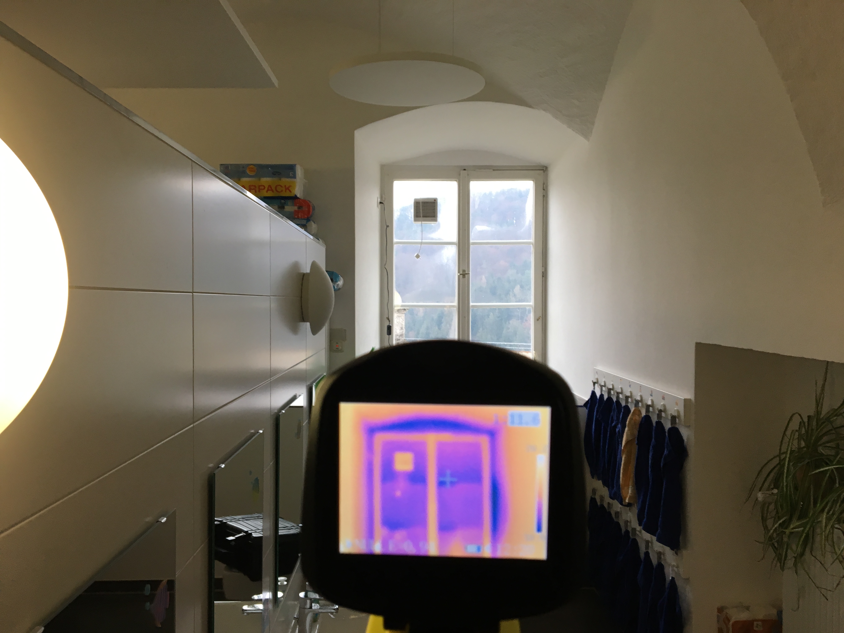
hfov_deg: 61.7
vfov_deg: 48.2
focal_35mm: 29
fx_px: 707
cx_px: 422
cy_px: 316
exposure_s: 1/33
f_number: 2.2
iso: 32
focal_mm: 4.15
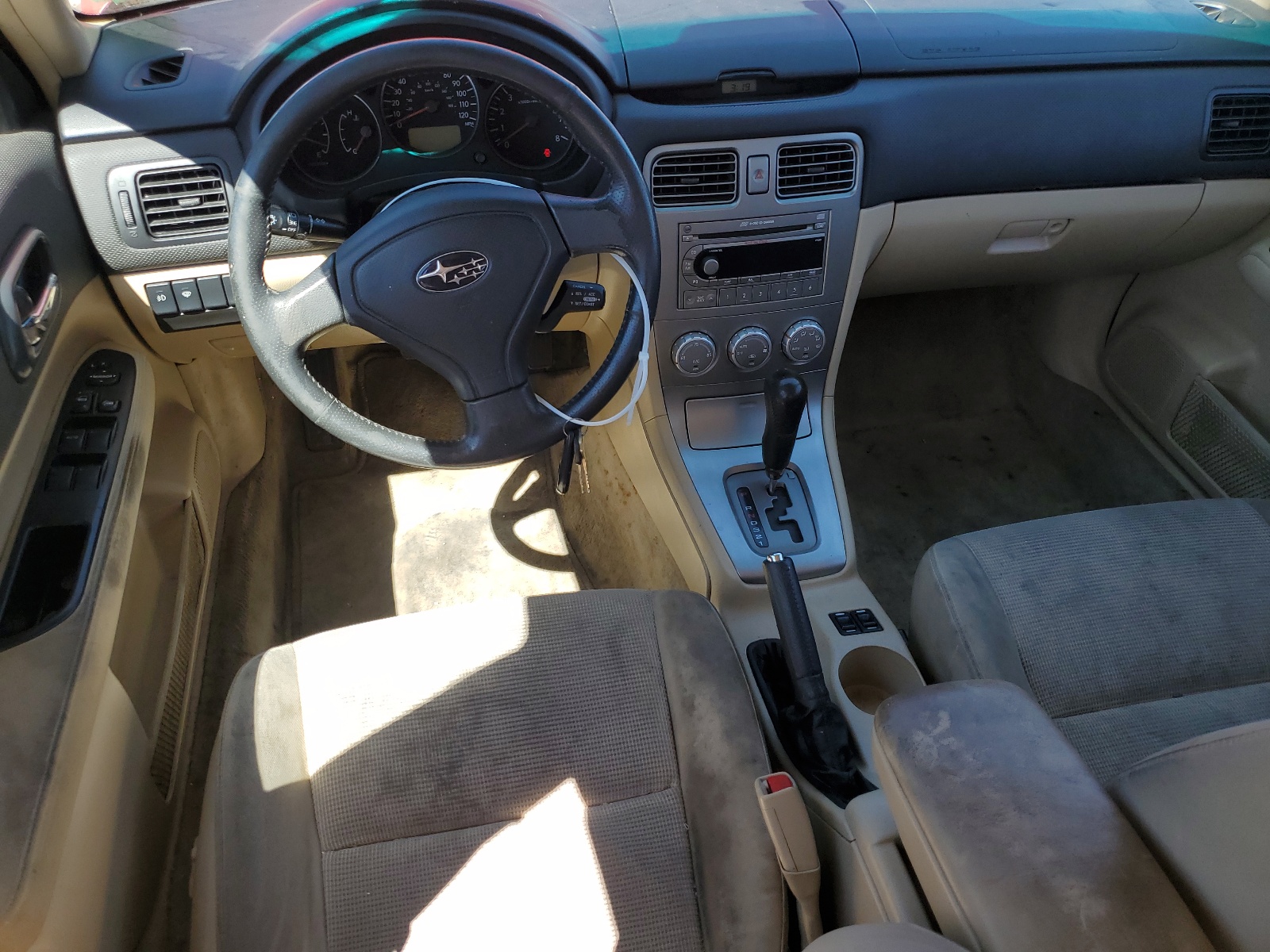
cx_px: 635
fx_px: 954
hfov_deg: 67.3
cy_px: 476
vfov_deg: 53.1
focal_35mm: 26
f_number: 1.5
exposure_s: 1/476
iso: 50
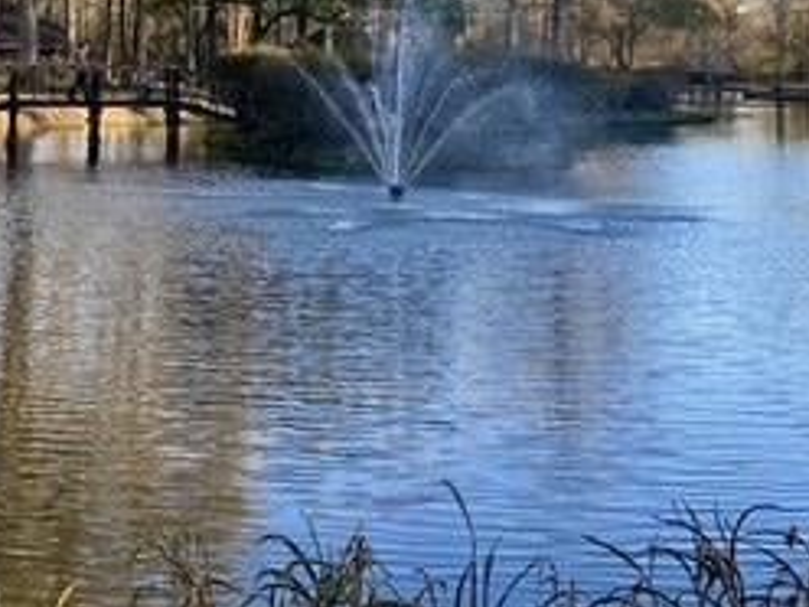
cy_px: 39
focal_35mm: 67
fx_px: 1566
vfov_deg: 21.4
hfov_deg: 28.6
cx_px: 215
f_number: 1.8
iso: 32
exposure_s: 1/529
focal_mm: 4.25
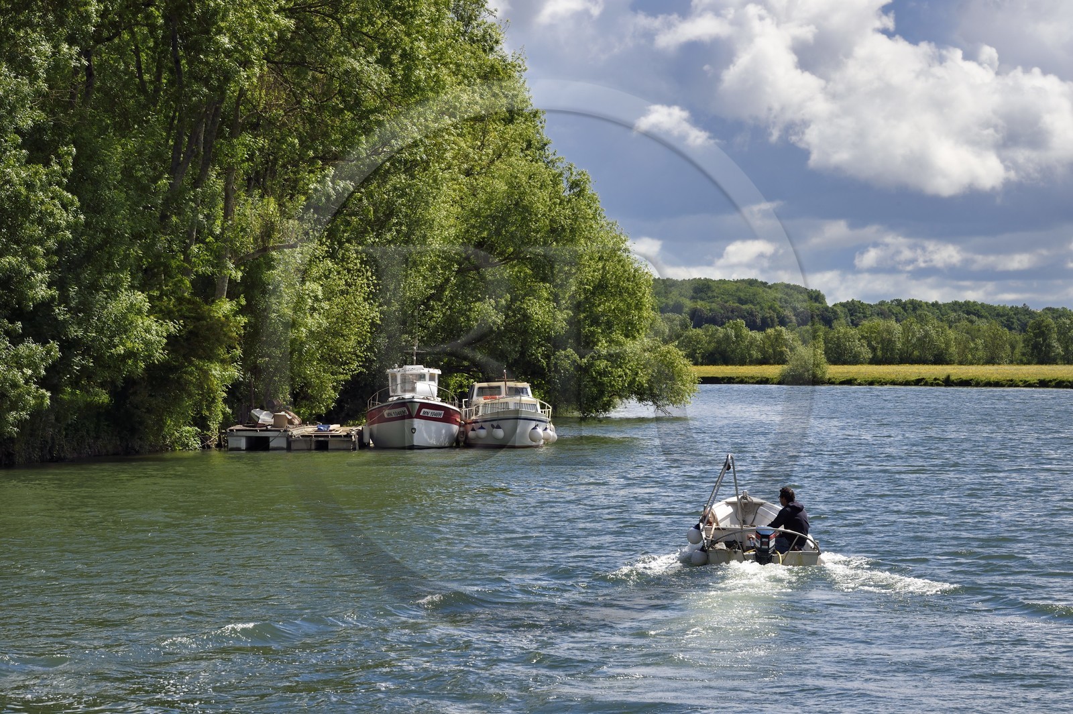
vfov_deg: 10.5
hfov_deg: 15.8
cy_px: 357
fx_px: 3873
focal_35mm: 130
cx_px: 536
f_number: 14
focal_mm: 130
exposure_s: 1/250
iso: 200
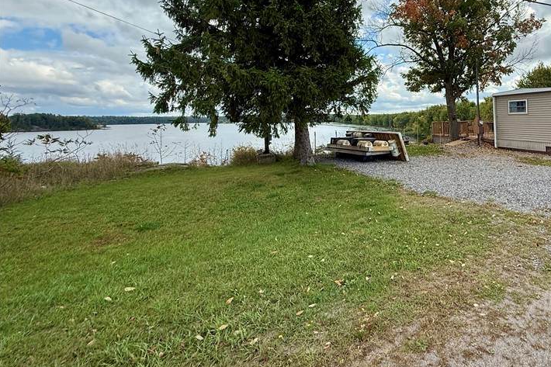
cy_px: 109
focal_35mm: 21
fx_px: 321
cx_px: 396
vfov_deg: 57.5
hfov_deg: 76.7
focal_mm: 2.22
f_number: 2.2
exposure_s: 1/1125
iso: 64
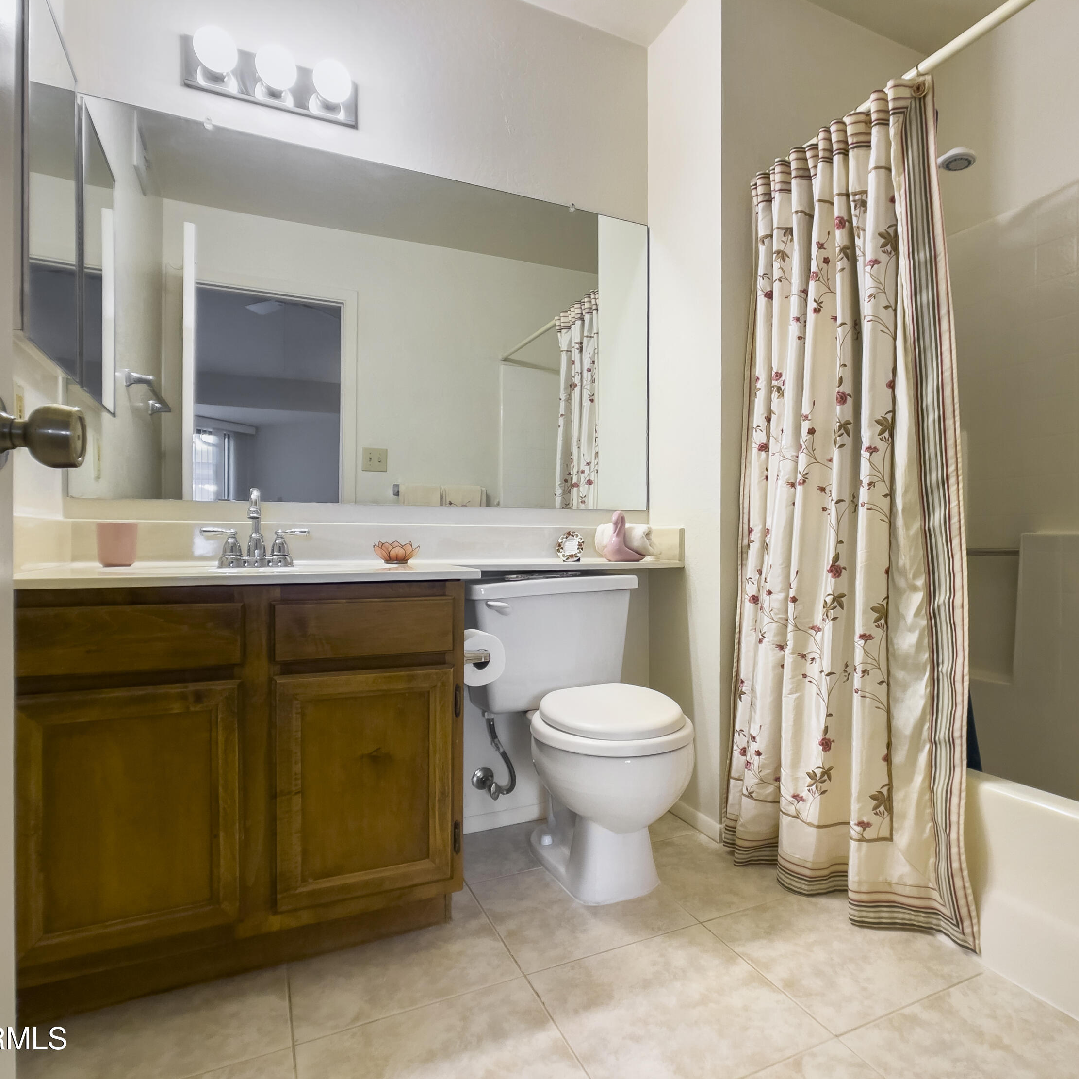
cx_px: 612
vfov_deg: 52.5
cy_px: 543
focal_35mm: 31
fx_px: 1093
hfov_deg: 52.4
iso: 125
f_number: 1.6
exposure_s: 1/60
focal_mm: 5.1
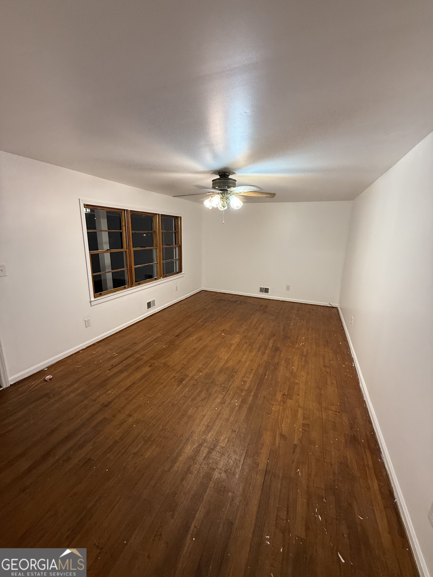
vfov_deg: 102.1
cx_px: 216
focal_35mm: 14
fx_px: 233
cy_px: 288
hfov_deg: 85.7
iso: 250
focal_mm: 2.22
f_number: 2.2
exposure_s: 1/60
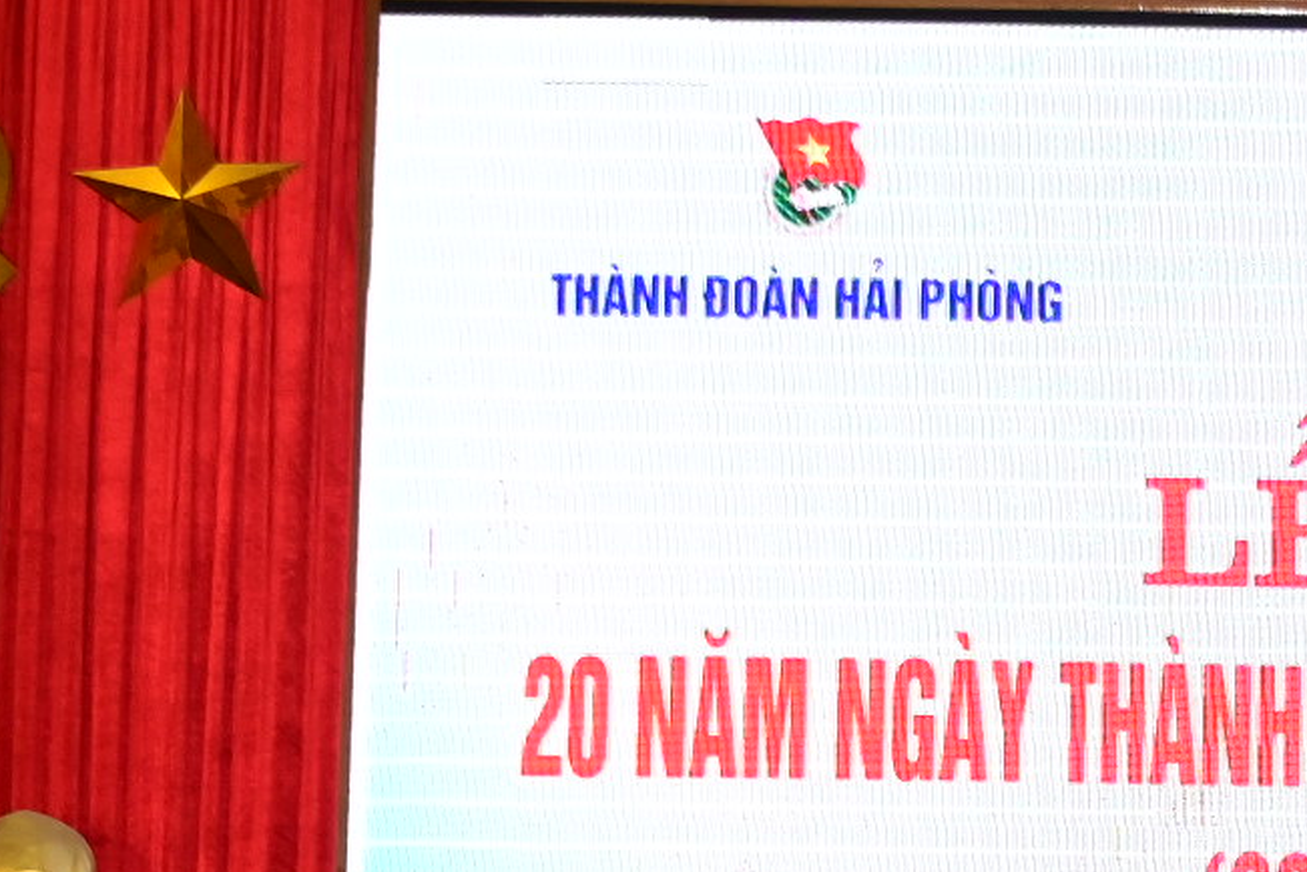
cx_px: 1385
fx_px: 4937
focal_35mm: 136
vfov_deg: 9.8
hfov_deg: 14.8
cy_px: 1236
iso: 1600
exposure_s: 1/200
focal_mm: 30
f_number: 6.3
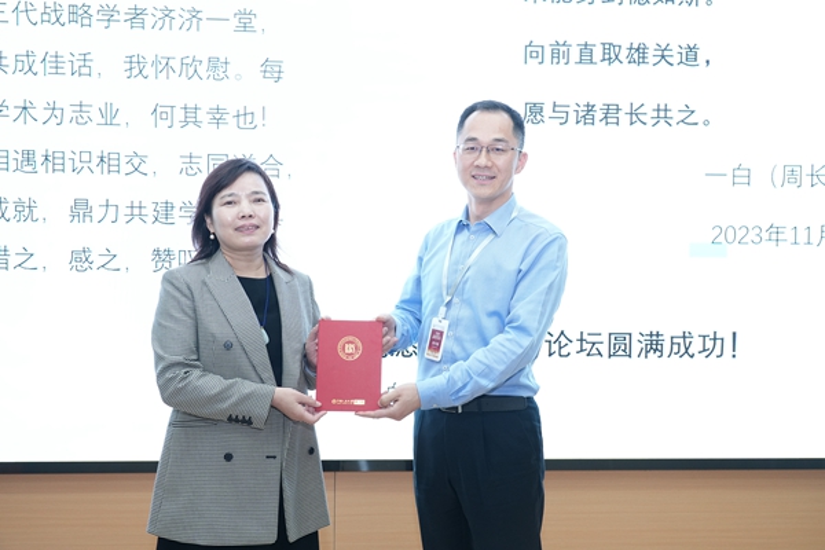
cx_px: 412
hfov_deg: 55.8
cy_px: 275
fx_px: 779
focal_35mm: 34
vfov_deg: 38.9
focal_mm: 34
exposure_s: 1/125
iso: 2000
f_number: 4.5
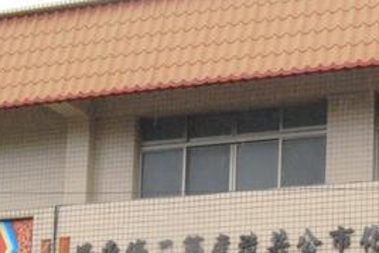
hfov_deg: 17.5
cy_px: 374
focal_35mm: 115
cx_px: 338
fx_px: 1211
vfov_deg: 11.5
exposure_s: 1/200
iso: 800
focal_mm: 19
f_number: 14
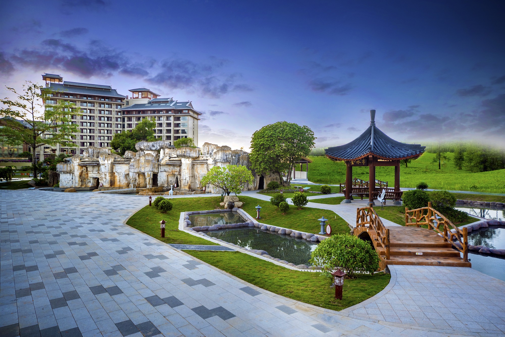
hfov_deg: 73.7
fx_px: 337
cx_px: 252
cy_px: 168
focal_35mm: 24
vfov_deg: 53.2
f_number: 5.6
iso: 200
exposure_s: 1/160
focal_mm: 24
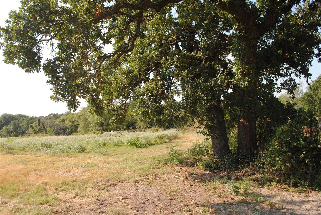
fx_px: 241
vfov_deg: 48.0
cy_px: 108
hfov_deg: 67.3
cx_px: 160
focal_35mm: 27
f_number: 6.3
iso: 100
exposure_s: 1/160
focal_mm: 18
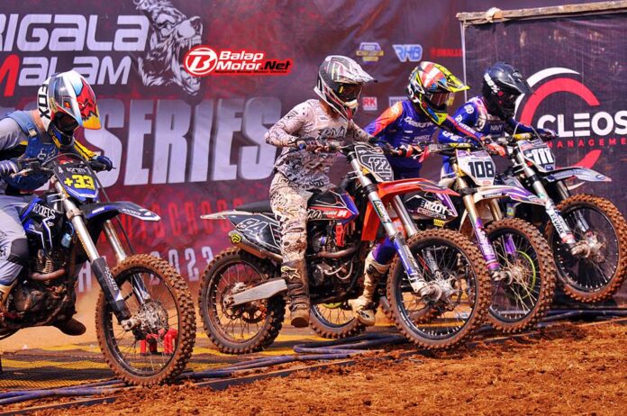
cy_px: 208
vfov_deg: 9.9
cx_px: 314
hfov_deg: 14.9
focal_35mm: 138
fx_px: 2400
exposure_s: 1/2000
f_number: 2.8
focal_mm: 92
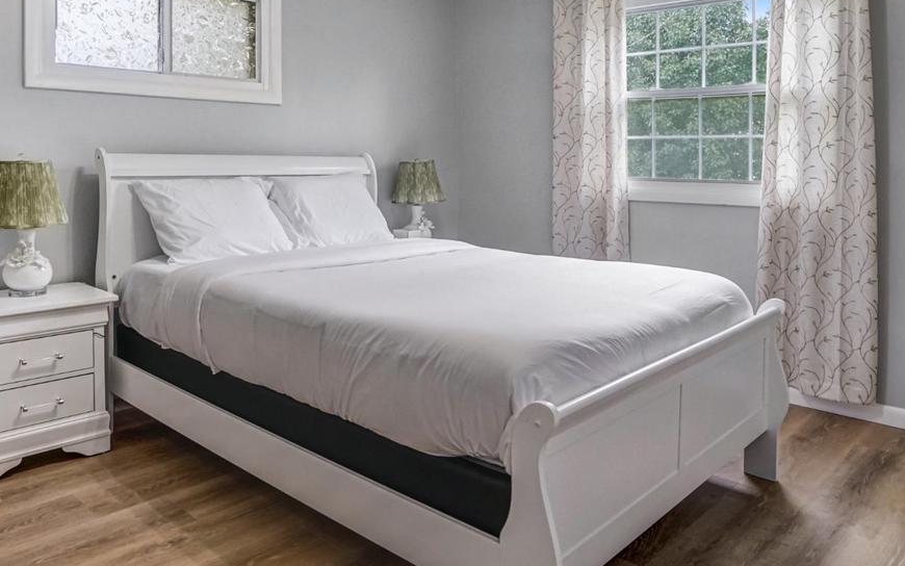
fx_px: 666
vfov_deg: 44.8
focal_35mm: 27
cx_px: 383
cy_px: 158
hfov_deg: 68.0
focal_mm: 16
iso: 1250
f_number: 8
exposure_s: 1/100
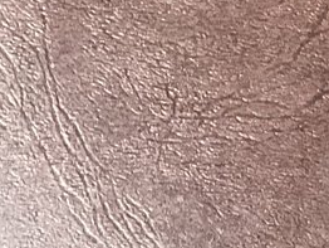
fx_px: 1703
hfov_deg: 9.7
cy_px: 176
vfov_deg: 8.3
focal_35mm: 179
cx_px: 807
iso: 320
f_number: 2.4
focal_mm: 3.3
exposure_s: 1/33
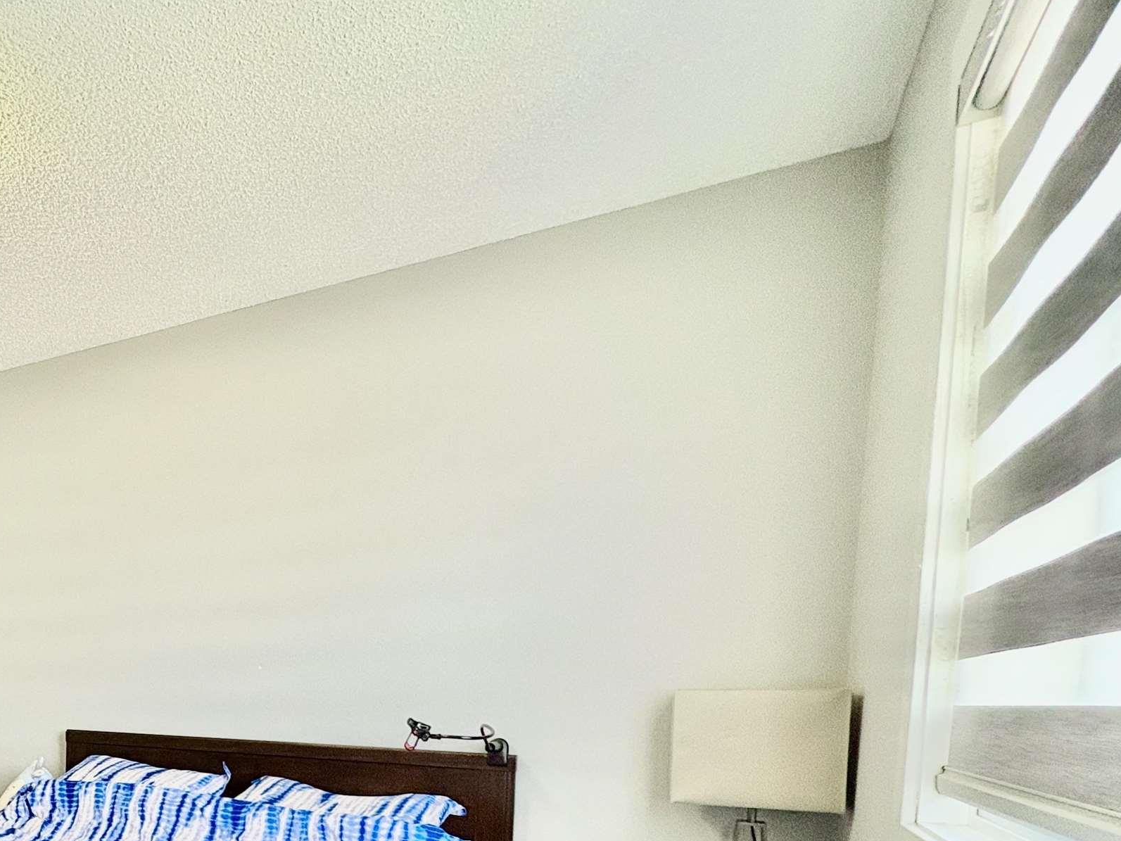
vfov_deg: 46.9
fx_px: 874
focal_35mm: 27
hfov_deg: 55.7
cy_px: 739
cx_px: 93
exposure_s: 1/60
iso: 320
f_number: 2.2
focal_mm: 2.22
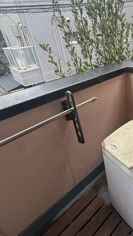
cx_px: 109
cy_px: 105
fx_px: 132
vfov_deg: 83.5
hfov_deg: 50.0
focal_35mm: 21
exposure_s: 1/167
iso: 50
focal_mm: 2.22
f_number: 2.2
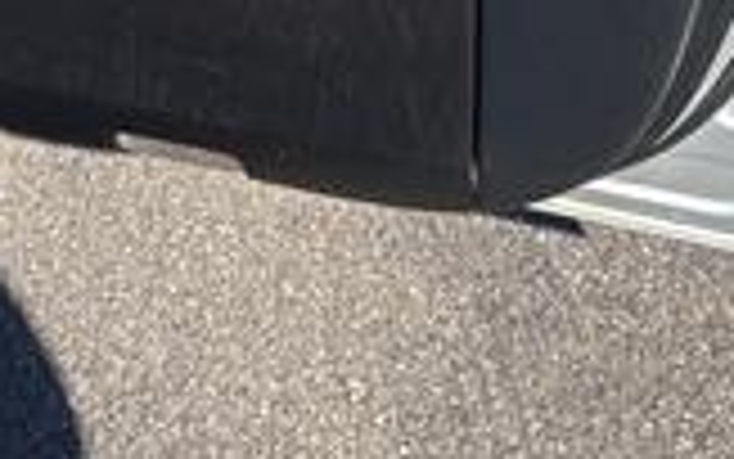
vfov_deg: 10.6
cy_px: -612
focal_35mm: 108
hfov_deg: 19.3
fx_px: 2161
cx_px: 315
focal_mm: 5.7
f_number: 1.5
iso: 50
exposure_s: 1/2123
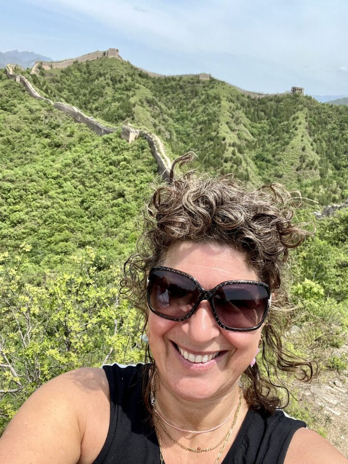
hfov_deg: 46.8
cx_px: 174
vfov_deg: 60.0
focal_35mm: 30
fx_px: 402
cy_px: 232
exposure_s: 1/530
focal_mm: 2.71
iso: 32
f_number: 2.2
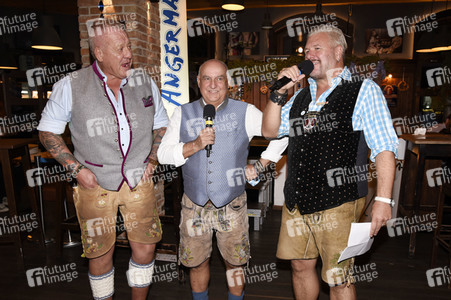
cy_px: 150
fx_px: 376
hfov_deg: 62.0
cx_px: 226
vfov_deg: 43.5
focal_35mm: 30
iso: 1000
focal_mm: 30
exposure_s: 1/60
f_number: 6.3
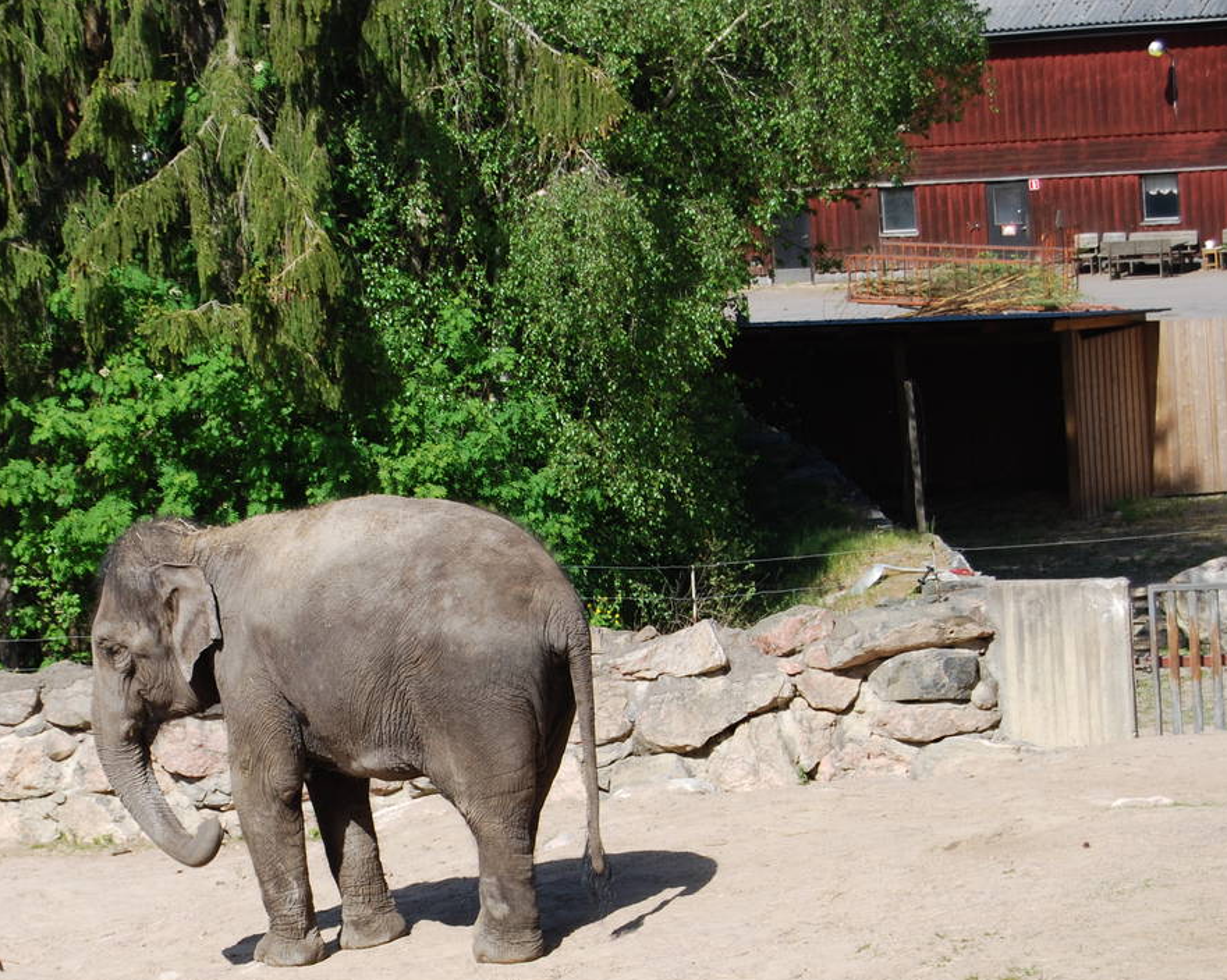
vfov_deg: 10.9
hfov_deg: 13.6
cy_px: 688
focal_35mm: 141
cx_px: 242
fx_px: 5113
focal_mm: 55
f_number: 8
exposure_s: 1/250
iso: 100
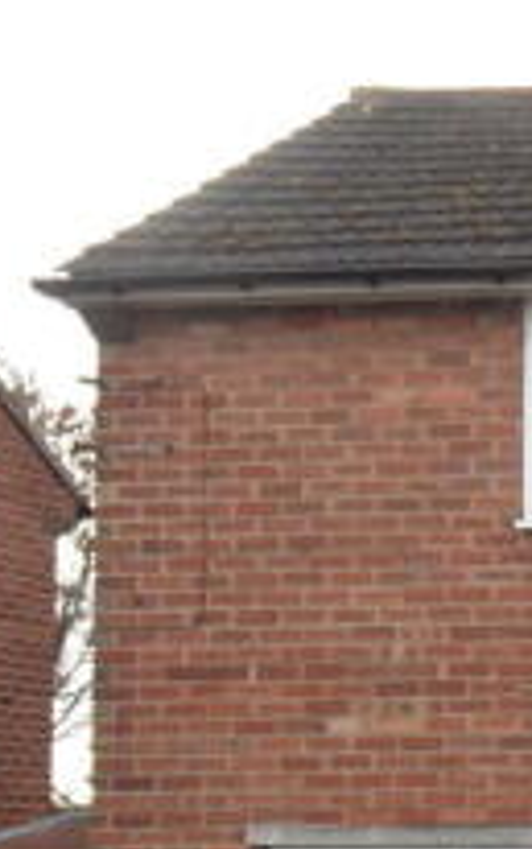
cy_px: 781
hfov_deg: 11.8
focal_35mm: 96
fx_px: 2224
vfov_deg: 21.1
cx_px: 1144
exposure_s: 1/180
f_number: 3.4
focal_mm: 5.3
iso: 120
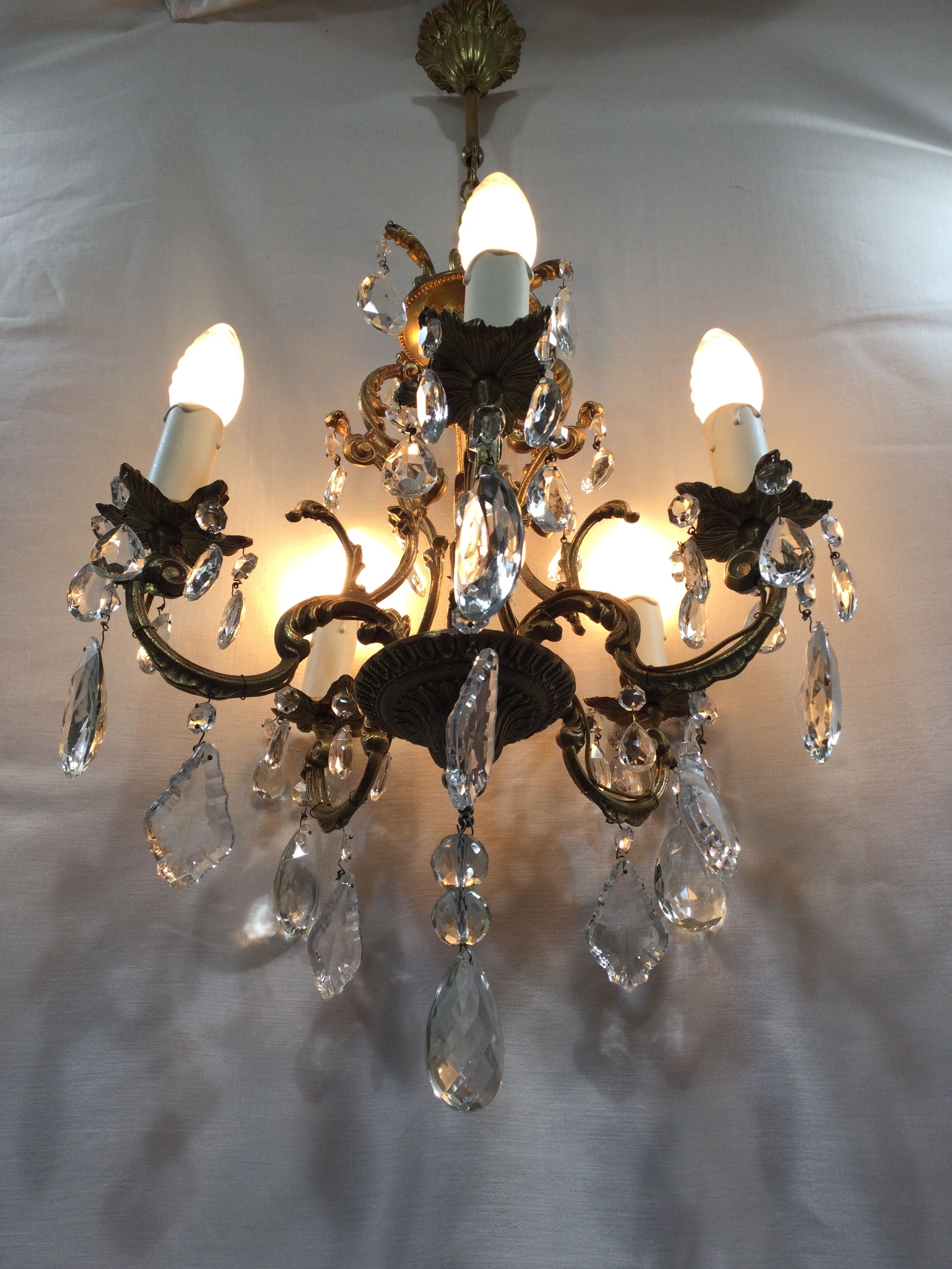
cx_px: 476
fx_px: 1137
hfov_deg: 45.4
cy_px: 634
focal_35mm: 31
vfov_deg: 58.4
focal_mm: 3.3
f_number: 2.4
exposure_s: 1/103
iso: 25
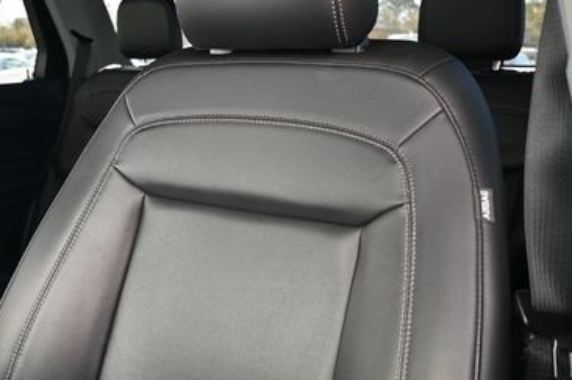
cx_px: 92
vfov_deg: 31.8
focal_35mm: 42
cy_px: 170
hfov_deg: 43.6
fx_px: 666
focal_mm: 16
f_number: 3.5
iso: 400
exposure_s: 1/160
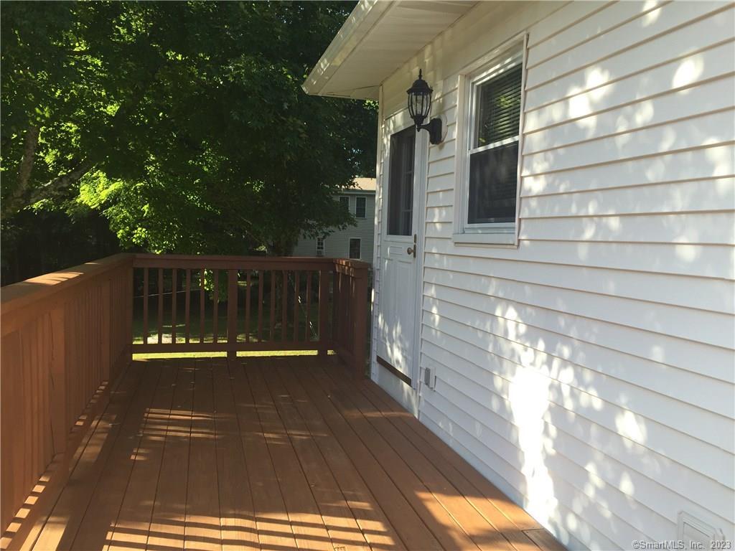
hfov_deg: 61.7
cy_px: 276
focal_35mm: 29
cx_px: 368
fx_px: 616
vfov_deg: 48.2
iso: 32
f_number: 2.2
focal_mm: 4.15
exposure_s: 1/395
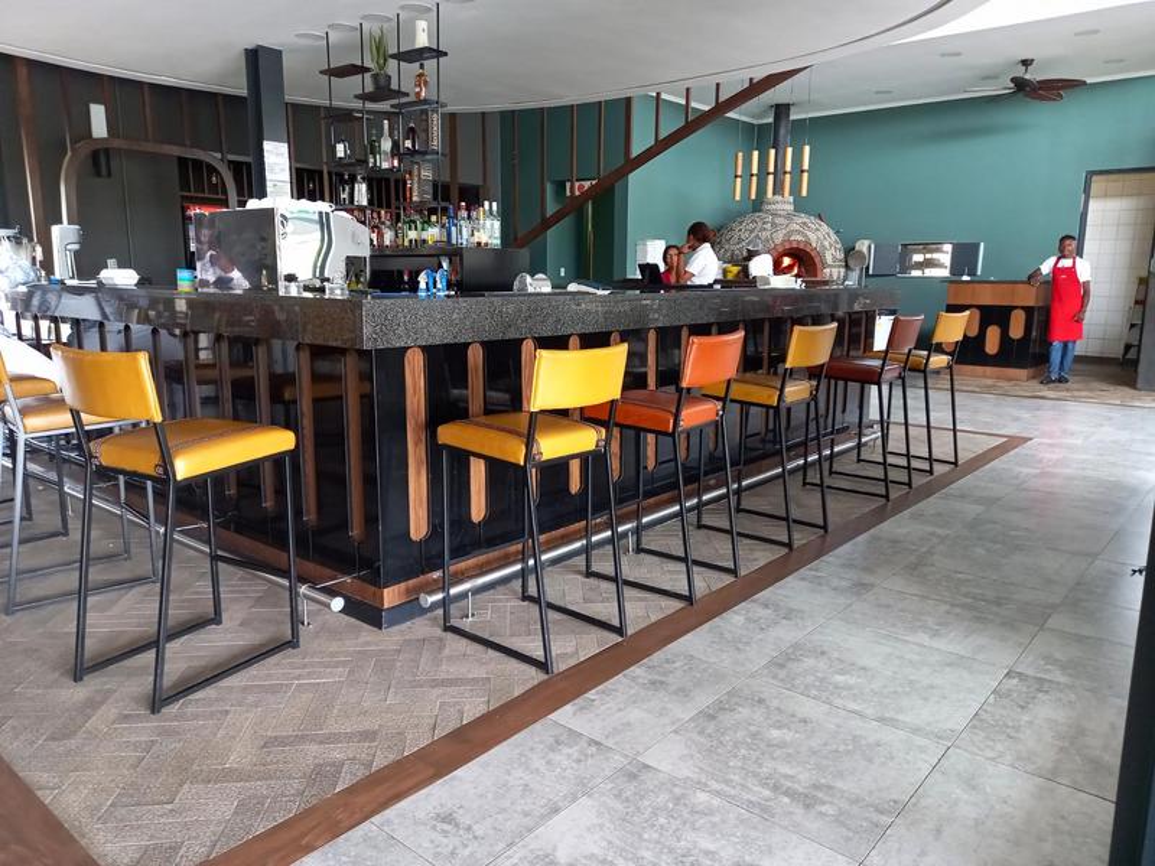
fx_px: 834
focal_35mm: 25
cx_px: 578
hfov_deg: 69.4
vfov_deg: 54.9
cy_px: 433
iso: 200
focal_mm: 4.6
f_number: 2
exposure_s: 1/33
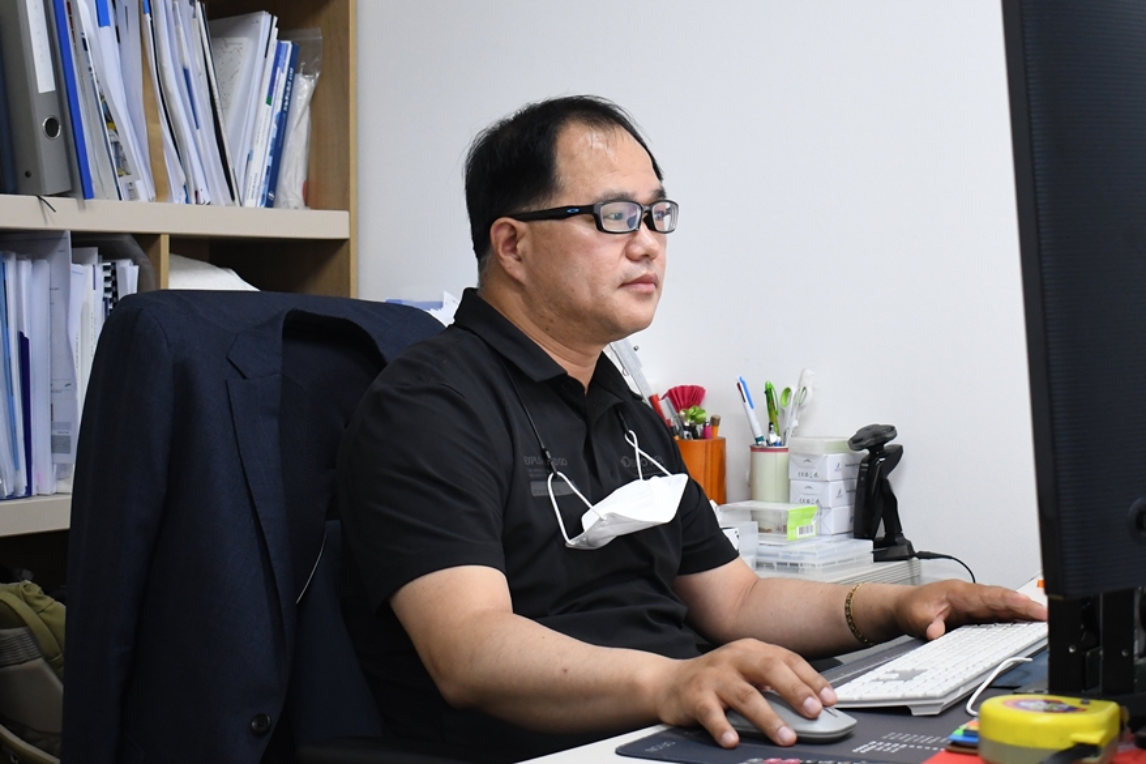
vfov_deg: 31.9
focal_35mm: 42
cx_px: 573
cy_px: 382
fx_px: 1337
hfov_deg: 46.4
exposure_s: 1/100
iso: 1600
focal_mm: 28
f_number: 4.2
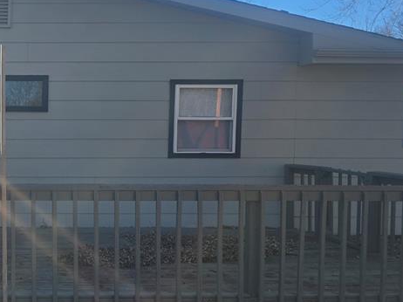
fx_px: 593
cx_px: -17
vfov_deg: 28.5
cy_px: 179
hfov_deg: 33.6
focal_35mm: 51
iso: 12
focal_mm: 6.3
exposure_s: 1/1157
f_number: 1.7
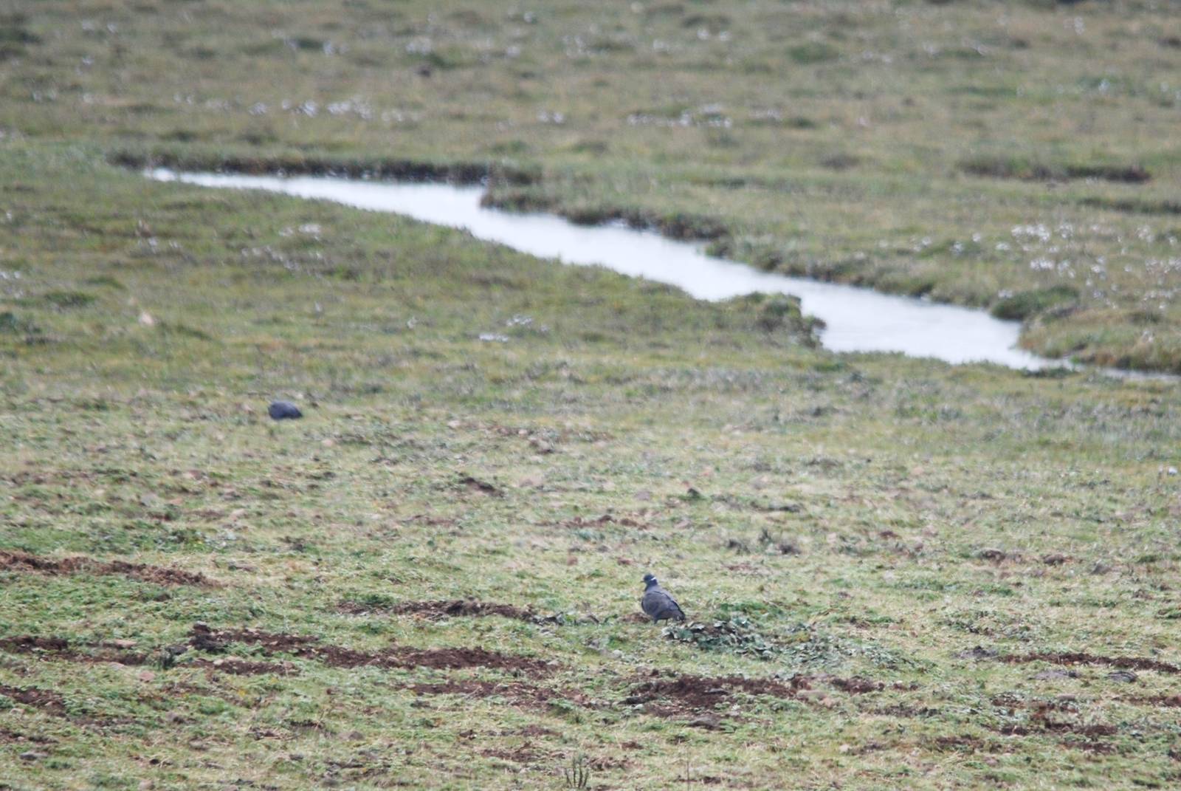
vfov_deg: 1.8
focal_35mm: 750
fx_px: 24633
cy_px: 396
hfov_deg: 2.7
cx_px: 590
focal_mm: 500
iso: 200
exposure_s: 1/500
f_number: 6.3
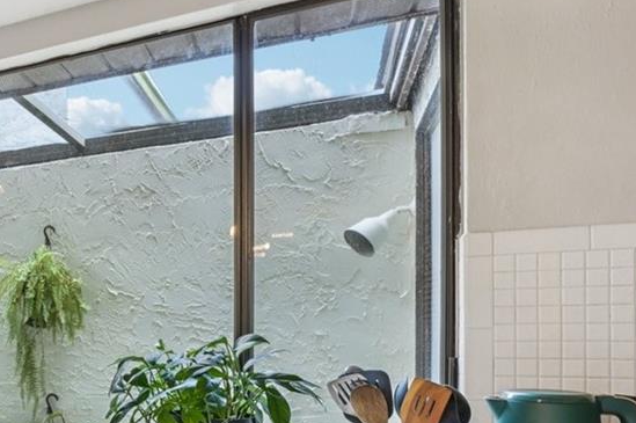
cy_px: 342
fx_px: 618
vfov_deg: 36.4
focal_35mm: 35
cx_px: -58
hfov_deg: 43.0
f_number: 8
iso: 400
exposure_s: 1/15
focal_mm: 12
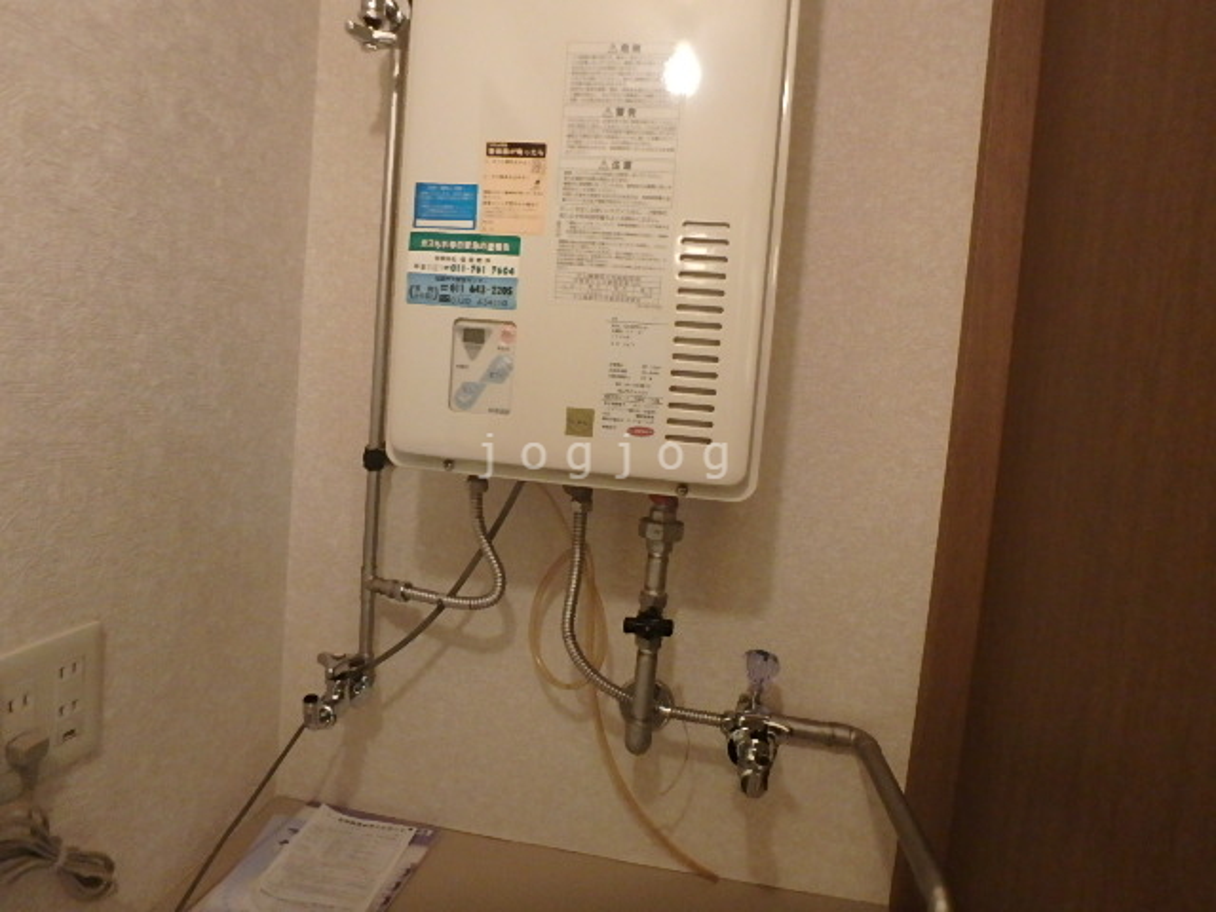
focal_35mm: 21
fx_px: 738
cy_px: 456
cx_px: 608
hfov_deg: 79.0
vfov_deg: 63.4
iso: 640
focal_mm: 3.7
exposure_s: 1/30
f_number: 3.5
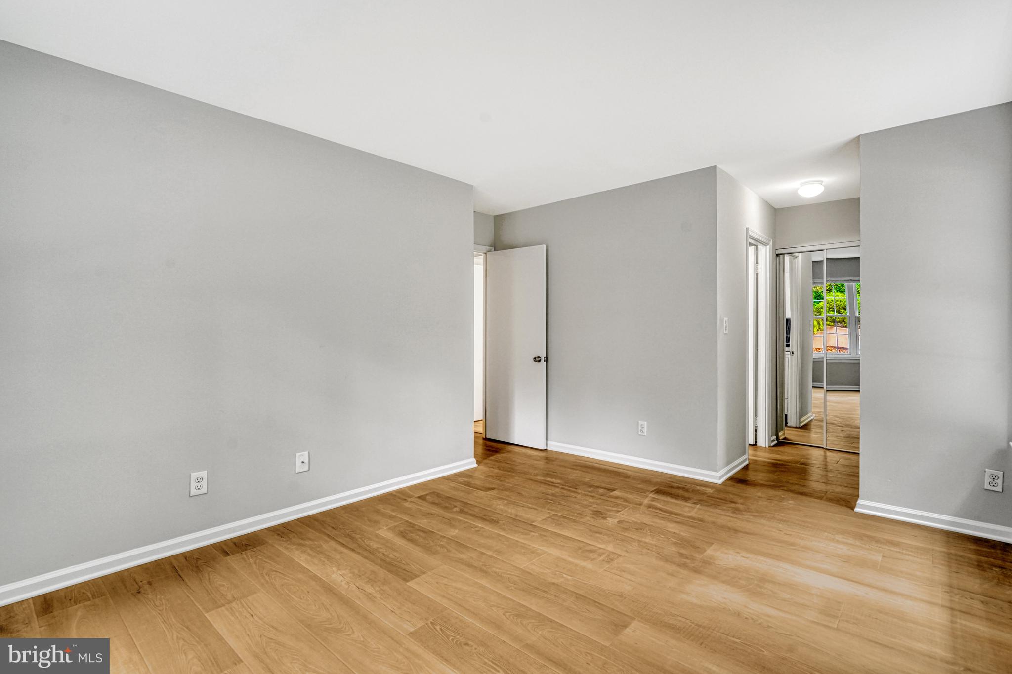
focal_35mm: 16
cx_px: 506
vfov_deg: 73.7
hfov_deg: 96.7
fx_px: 450
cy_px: 337
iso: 1250
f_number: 8
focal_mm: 16
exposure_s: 1/100
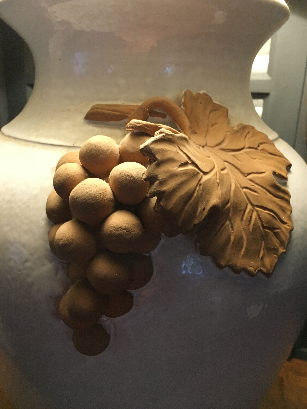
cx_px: 154
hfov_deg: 48.2
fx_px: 343
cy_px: 204
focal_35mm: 29
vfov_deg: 61.7
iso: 200
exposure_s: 1/33
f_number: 2.2
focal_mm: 4.15
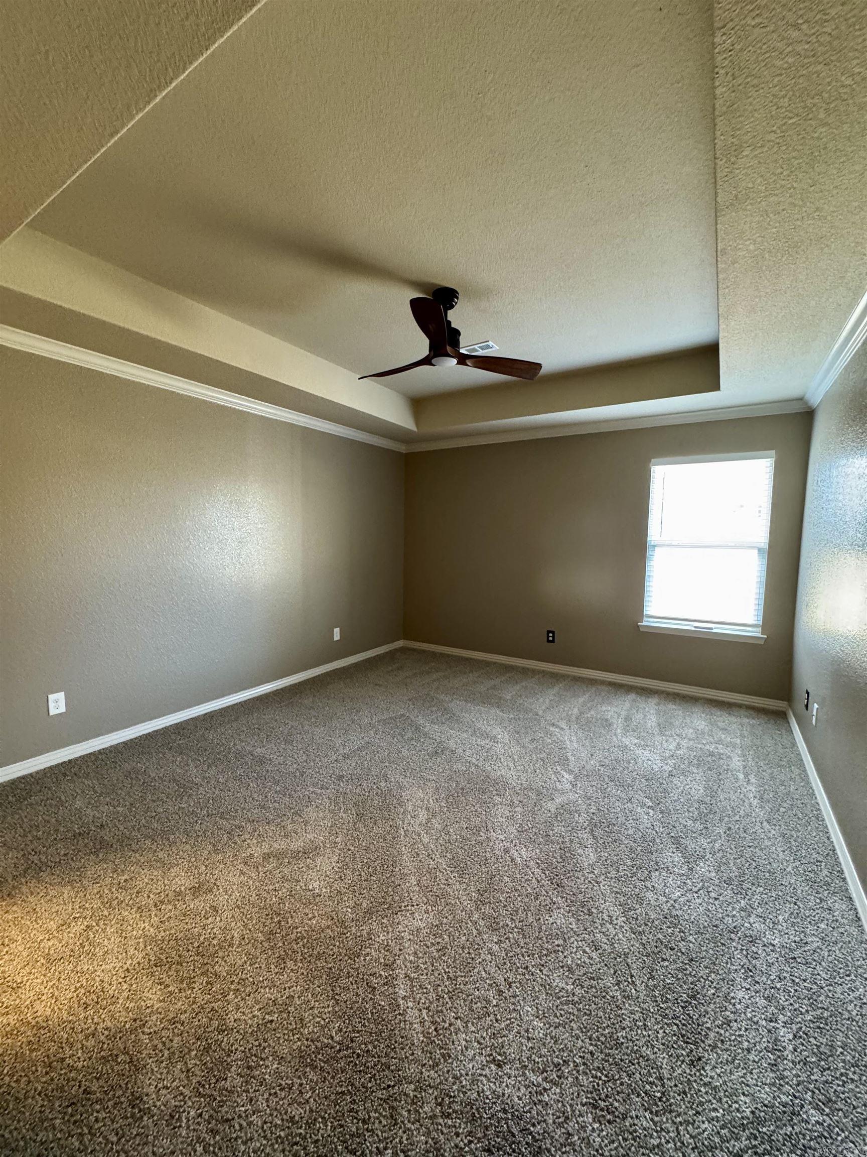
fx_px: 468
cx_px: 434
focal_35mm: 14
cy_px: 578
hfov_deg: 85.7
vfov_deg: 102.1
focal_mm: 2.22
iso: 500
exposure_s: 1/60
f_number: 2.2
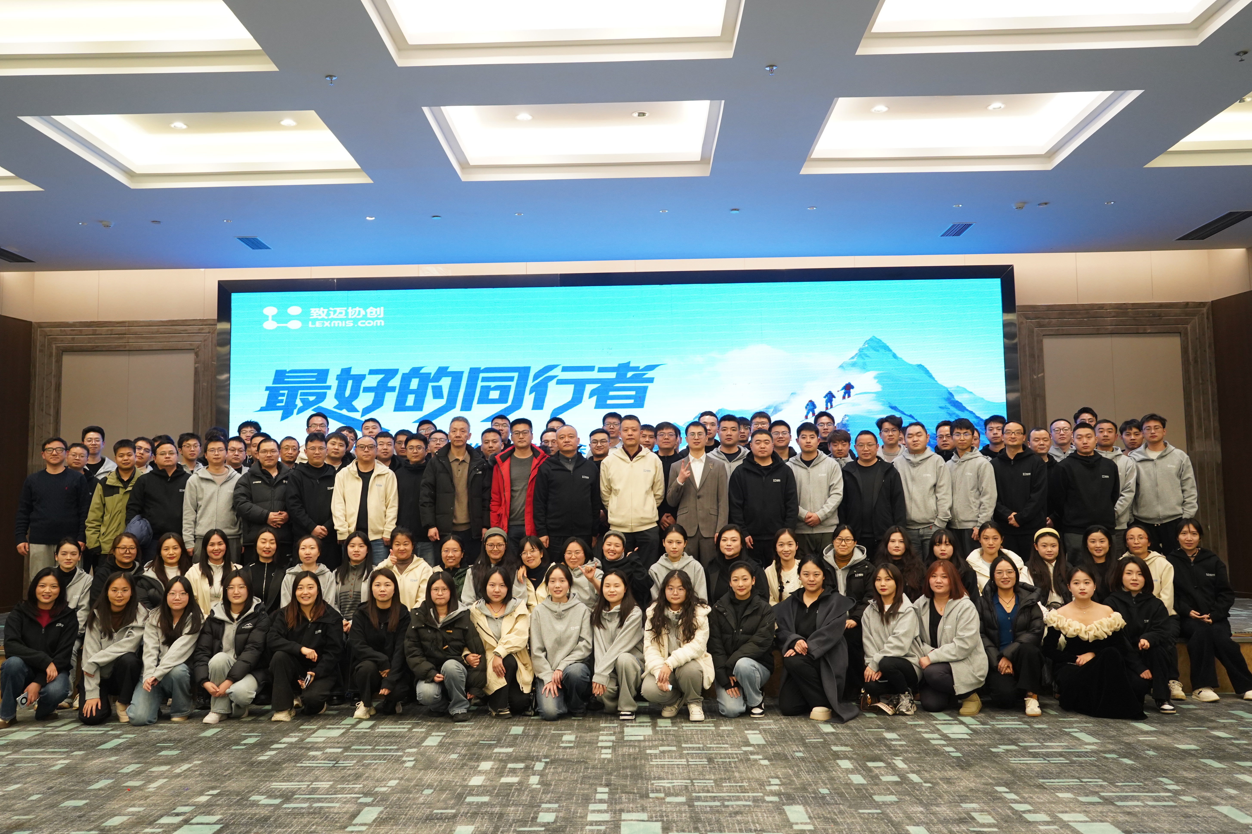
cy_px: 410
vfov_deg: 40.0
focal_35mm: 33
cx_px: 608
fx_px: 1148
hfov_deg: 57.2
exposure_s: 1/125
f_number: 5
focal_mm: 32
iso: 2500
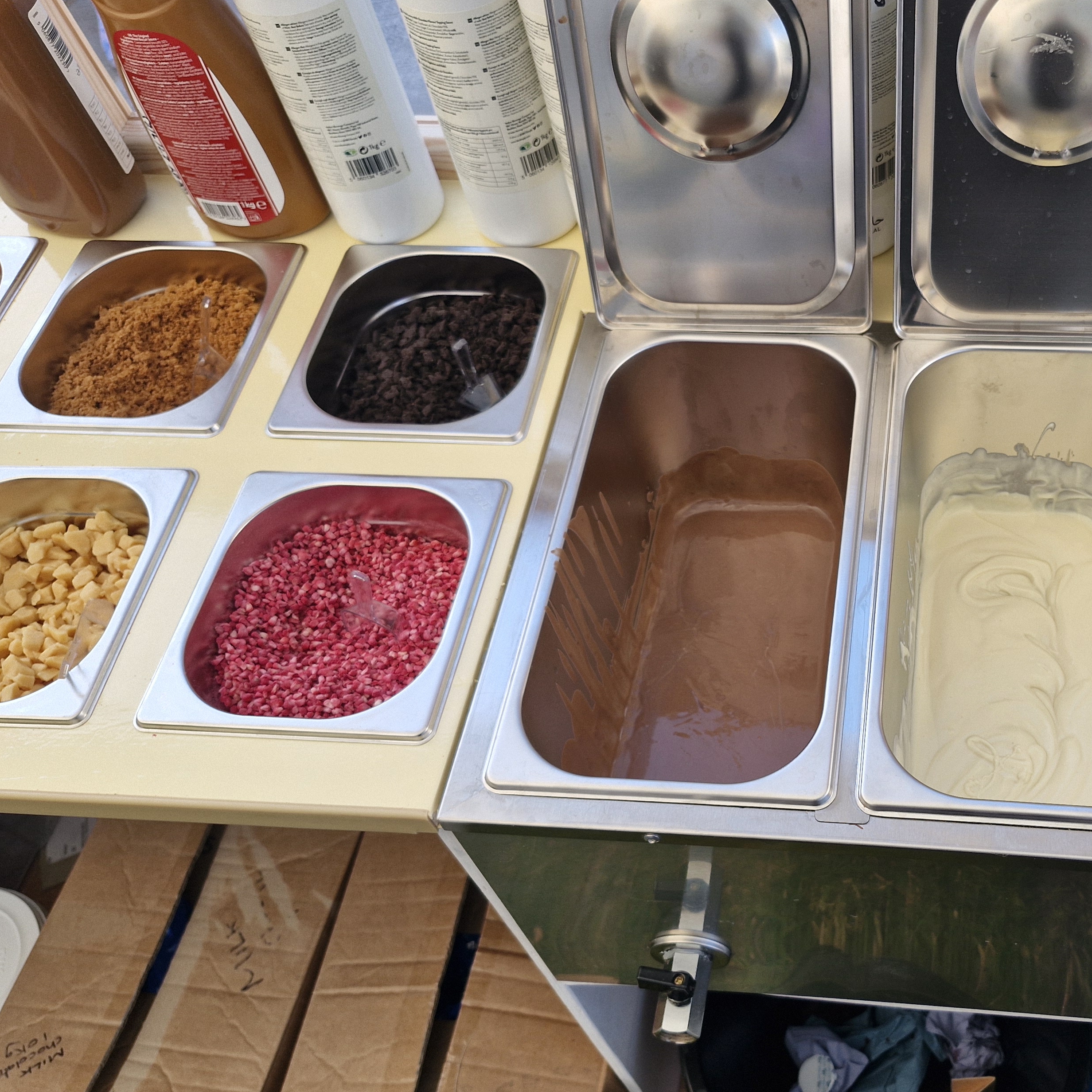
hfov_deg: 47.2
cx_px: 864
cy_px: 624
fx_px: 1178
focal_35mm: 33
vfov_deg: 49.6
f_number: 1.8
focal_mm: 5.54
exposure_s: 1/318
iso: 50
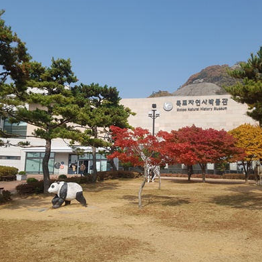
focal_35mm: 32
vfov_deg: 51.1
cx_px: 135
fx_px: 274
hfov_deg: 51.1
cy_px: 133
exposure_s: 1/2704
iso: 50
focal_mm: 4.2
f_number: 1.7
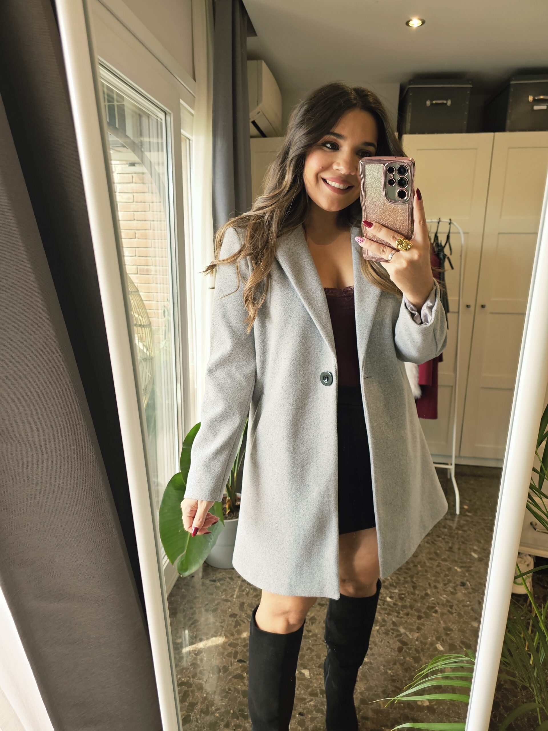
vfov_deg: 73.9
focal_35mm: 23
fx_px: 485
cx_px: 274
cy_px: 366
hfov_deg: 58.9
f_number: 1.7
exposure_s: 1/190
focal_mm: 6.3
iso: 100
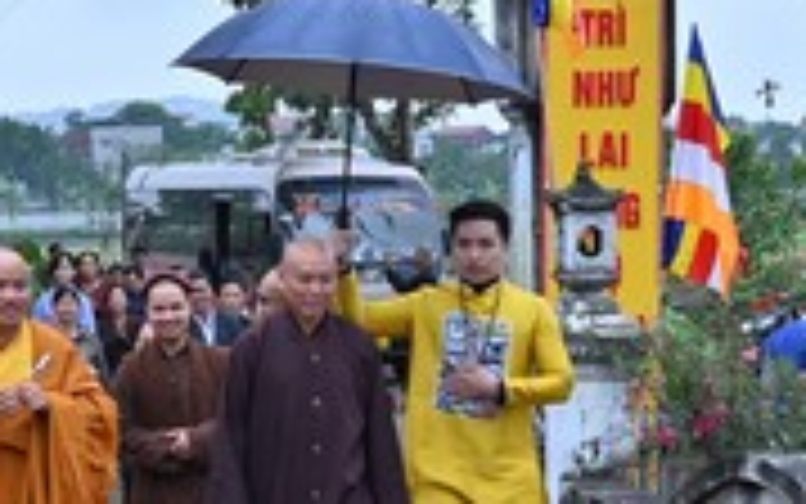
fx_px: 2593
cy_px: 238
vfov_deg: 11.1
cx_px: 257
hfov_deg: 17.6
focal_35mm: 118
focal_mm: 32
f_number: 4.5
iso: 500
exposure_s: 1/250
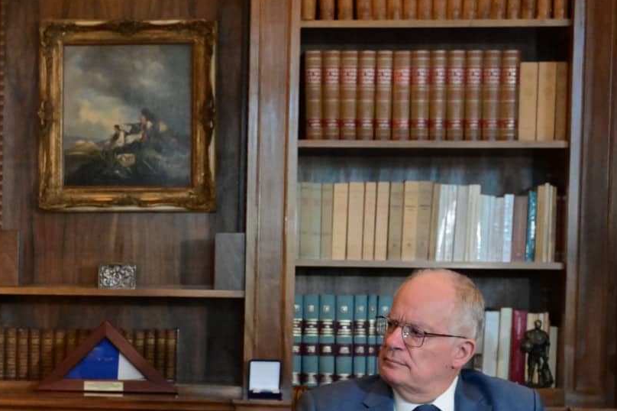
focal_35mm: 78
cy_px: 341
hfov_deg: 25.3
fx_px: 1336
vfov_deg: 17.3
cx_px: 74
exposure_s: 1/250
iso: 8000
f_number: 5
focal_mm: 42
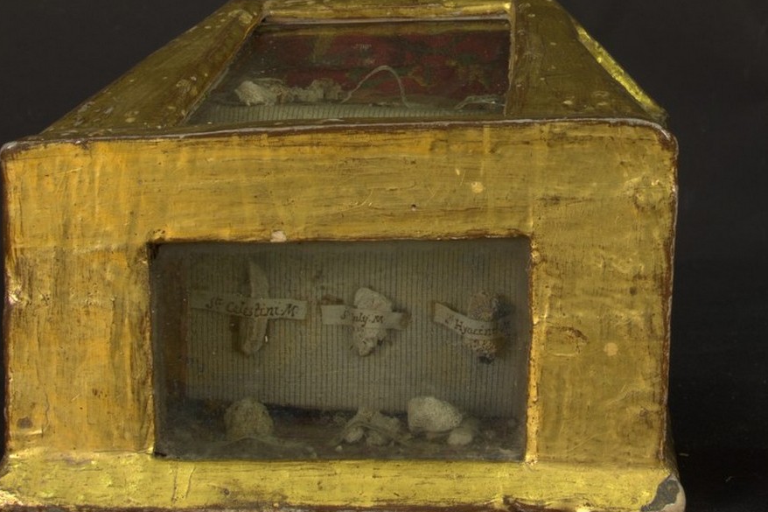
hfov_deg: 46.4
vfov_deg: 31.9
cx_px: 351
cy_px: 257
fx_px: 896
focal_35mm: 42
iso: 100
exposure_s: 1/2.5
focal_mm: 24
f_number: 9
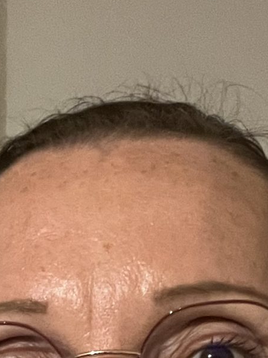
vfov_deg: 14.5
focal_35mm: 128
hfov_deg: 11.6
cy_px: 507
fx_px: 1321
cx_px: 150
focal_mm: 2.71
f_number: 2.2
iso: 800
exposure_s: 1/28
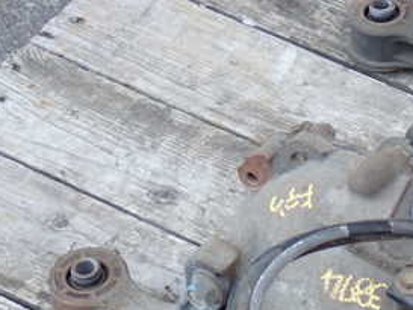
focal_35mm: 147
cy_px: 231
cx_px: 448
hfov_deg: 13.2
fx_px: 1755
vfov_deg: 10.1
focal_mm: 11.88
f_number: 3.8
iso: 320
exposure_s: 1/60
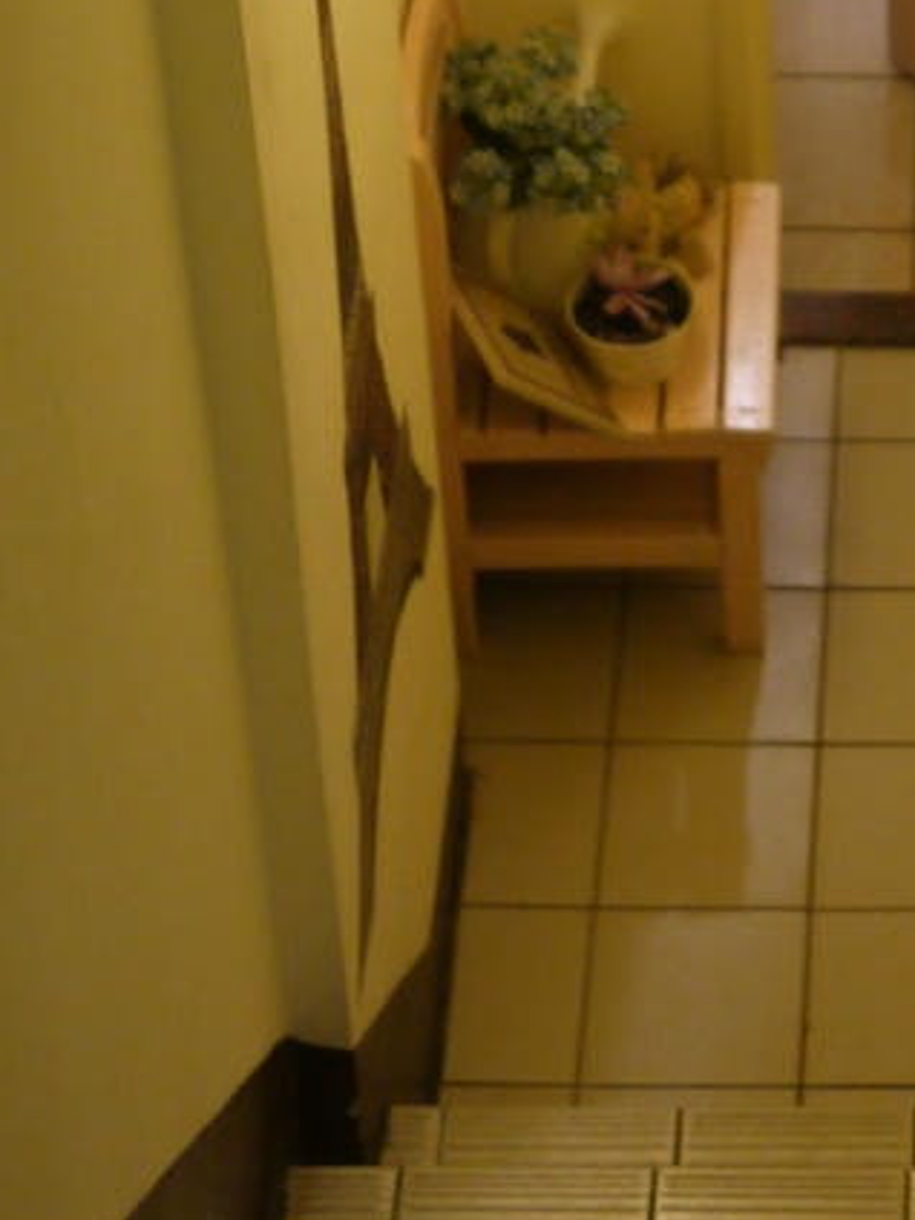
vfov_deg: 12.6
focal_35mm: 151
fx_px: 5322
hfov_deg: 9.7
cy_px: -492
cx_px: 1128
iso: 500
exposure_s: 1/60
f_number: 1.7
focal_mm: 20
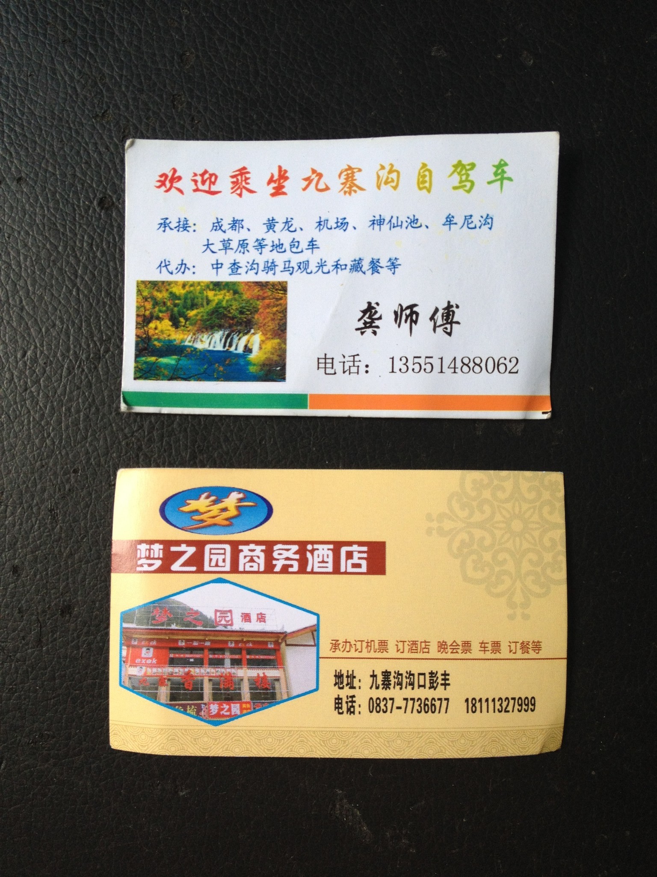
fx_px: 886
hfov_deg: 40.7
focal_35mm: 35
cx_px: 328
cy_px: 438
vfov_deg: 52.6
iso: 80
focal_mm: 4.28
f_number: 2.4
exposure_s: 1/120
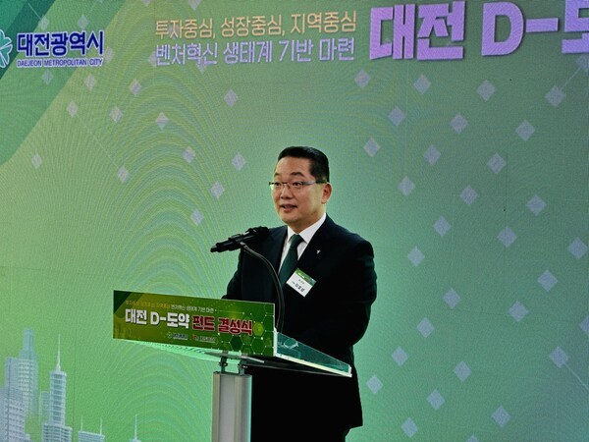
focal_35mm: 77
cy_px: 221
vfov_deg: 19.1
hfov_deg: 25.3
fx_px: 1310
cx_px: 294
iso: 100
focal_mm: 9
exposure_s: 1/120
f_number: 2.8
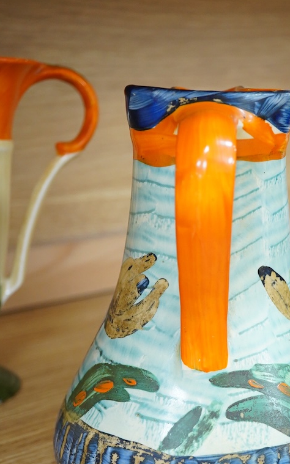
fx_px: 860
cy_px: 313
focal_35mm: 68
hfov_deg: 19.0
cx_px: 212
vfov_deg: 30.0
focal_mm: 30
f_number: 6.3
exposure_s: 1/100
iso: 2500
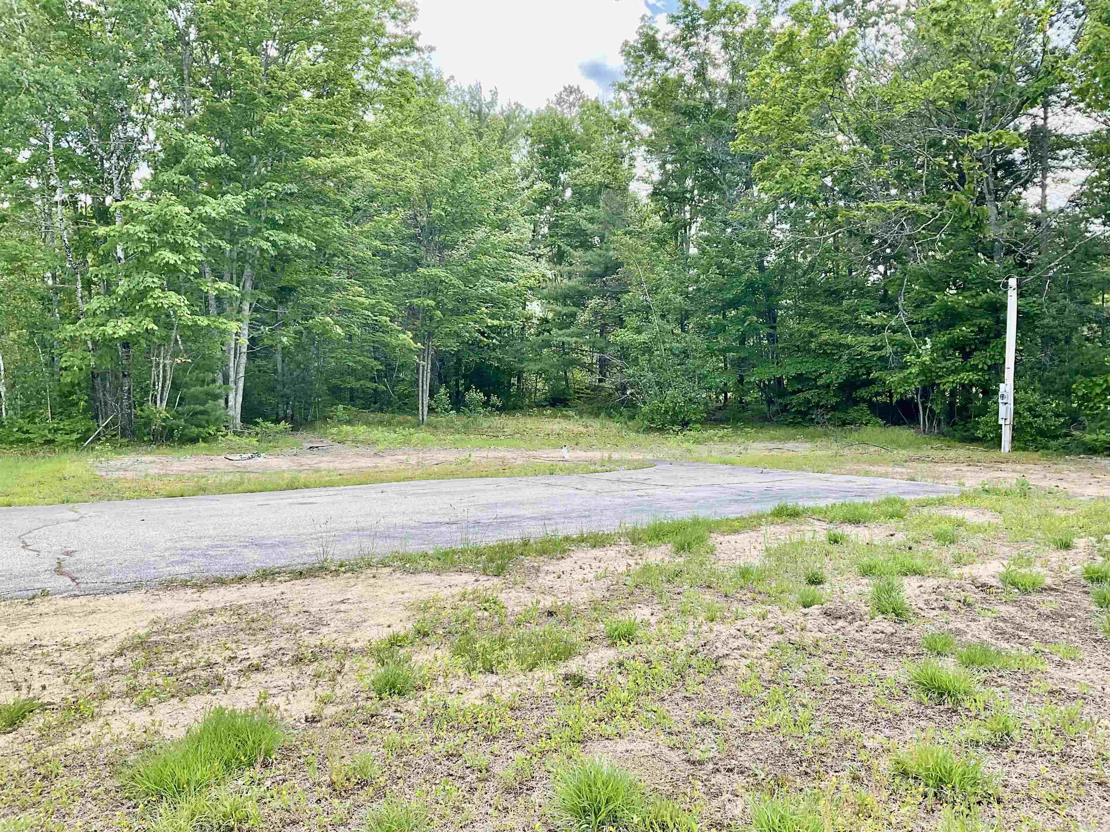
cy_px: 416
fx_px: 930
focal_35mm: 29
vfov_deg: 48.2
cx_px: 555
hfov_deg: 61.7
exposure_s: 1/297
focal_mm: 3
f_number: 1.8
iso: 16
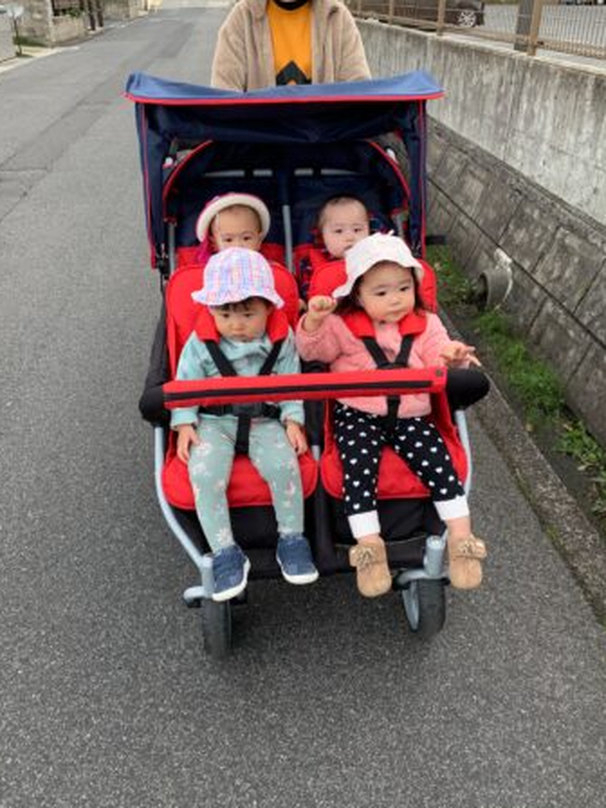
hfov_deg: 48.2
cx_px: 298
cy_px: 391
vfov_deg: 61.6
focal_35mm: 29
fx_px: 677
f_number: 1.8
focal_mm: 4.25
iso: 25
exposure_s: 1/583
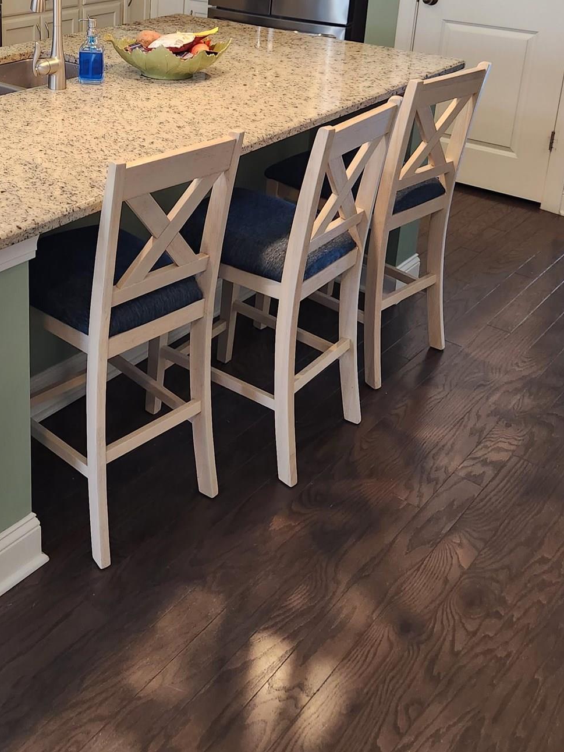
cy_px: 120
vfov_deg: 43.0
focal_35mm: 41
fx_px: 891
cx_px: 90
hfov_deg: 33.8
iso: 320
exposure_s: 1/120
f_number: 1.8
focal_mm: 5.4
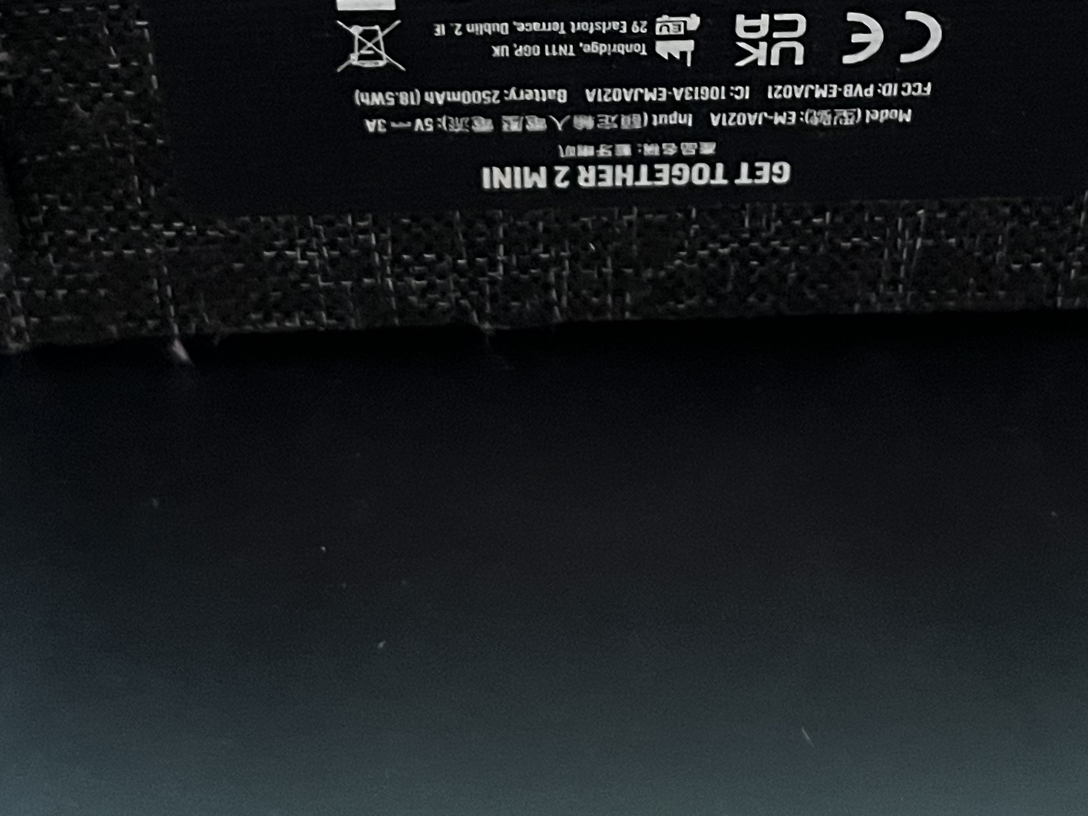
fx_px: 2325
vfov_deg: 19.4
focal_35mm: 74
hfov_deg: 26.3
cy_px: 21
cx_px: 655
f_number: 1.6
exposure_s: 1/30
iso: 800
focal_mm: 5.1
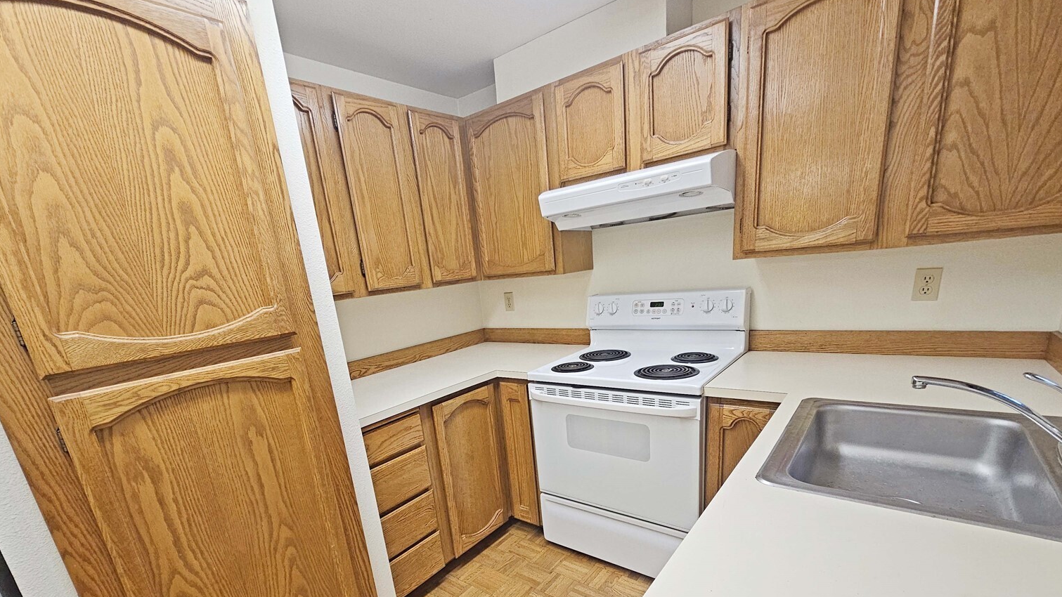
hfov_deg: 102.9
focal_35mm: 15
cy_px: 402
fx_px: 422
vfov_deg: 68.4
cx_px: 504
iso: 320
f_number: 2.2
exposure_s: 1/60.2
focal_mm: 2.2
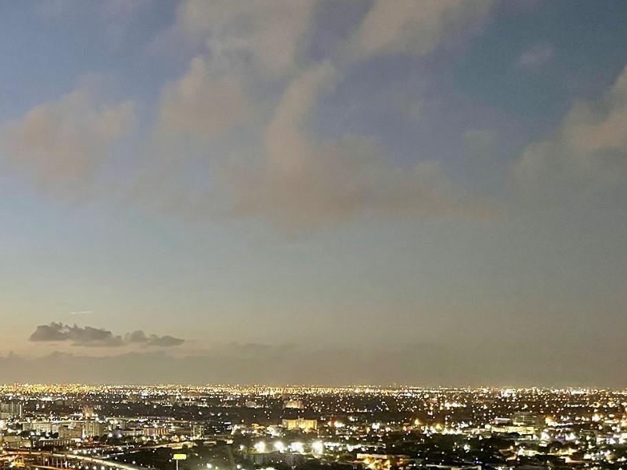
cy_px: 407
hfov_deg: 35.4
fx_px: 960
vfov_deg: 26.7
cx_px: 158
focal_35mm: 53
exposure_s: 1/30
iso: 640
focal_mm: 4.2
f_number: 1.6
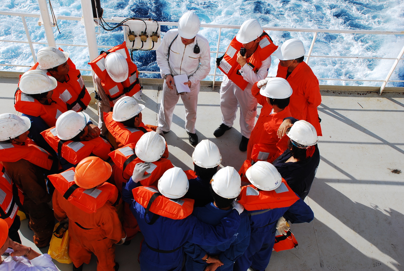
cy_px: 136
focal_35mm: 39
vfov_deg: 34.3
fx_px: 438
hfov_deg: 49.5
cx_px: 202
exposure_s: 1/250
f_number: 8
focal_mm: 26
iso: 100
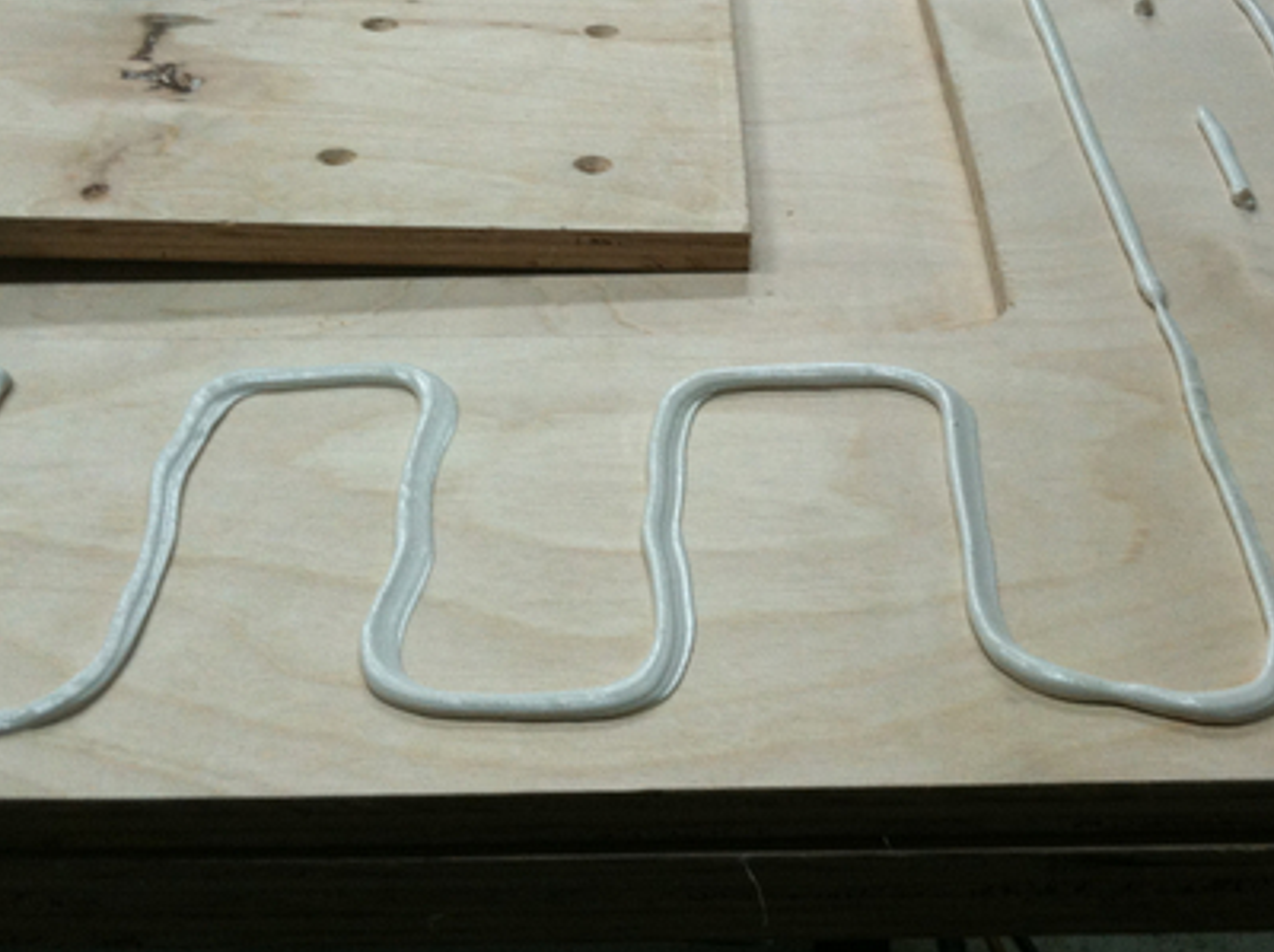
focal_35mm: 56
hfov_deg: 34.2
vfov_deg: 25.8
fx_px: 2059
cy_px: 287
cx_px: 787
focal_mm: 3.85
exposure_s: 1/15
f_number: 2.8
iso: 100
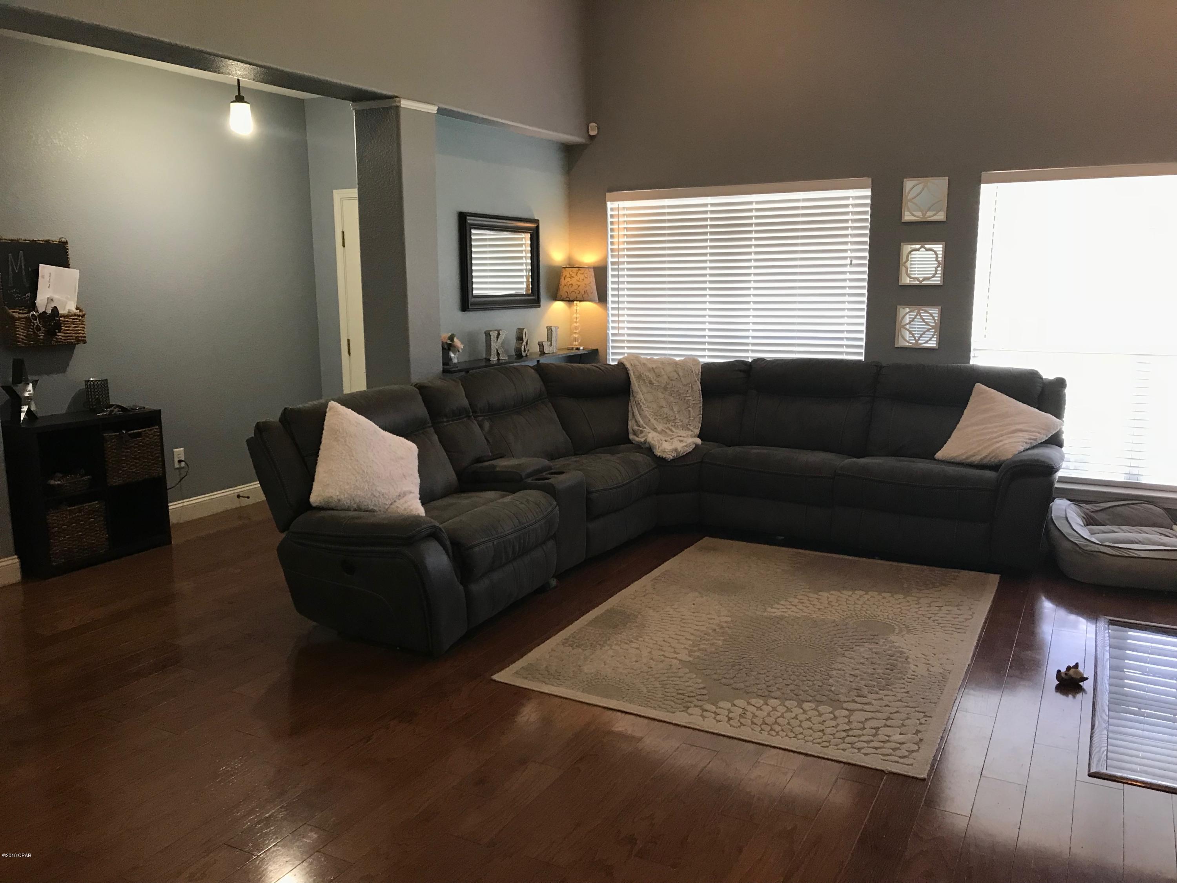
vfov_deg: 49.7
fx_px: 952
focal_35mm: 28
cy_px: 442
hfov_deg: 63.4
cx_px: 588
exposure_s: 1/30
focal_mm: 3.99
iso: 40
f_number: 1.8
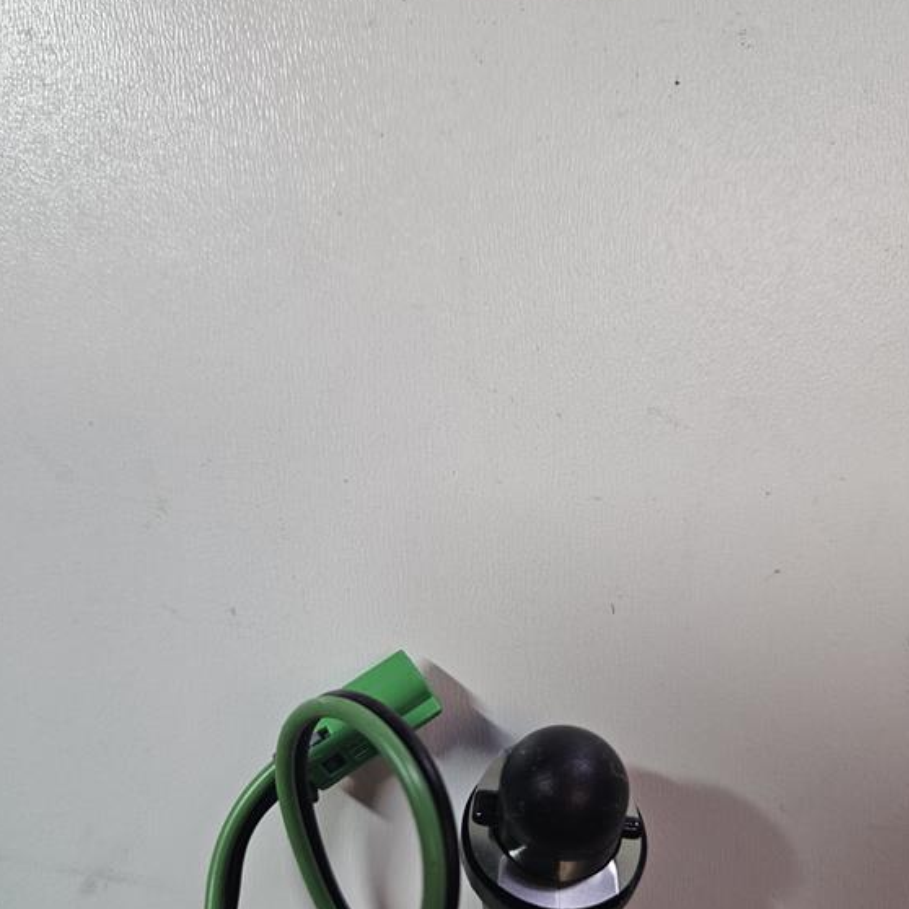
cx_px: 459
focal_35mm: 28
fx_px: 832
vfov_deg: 56.2
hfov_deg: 57.3
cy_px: 601
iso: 400
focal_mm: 5.4
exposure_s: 1/115
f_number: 1.8
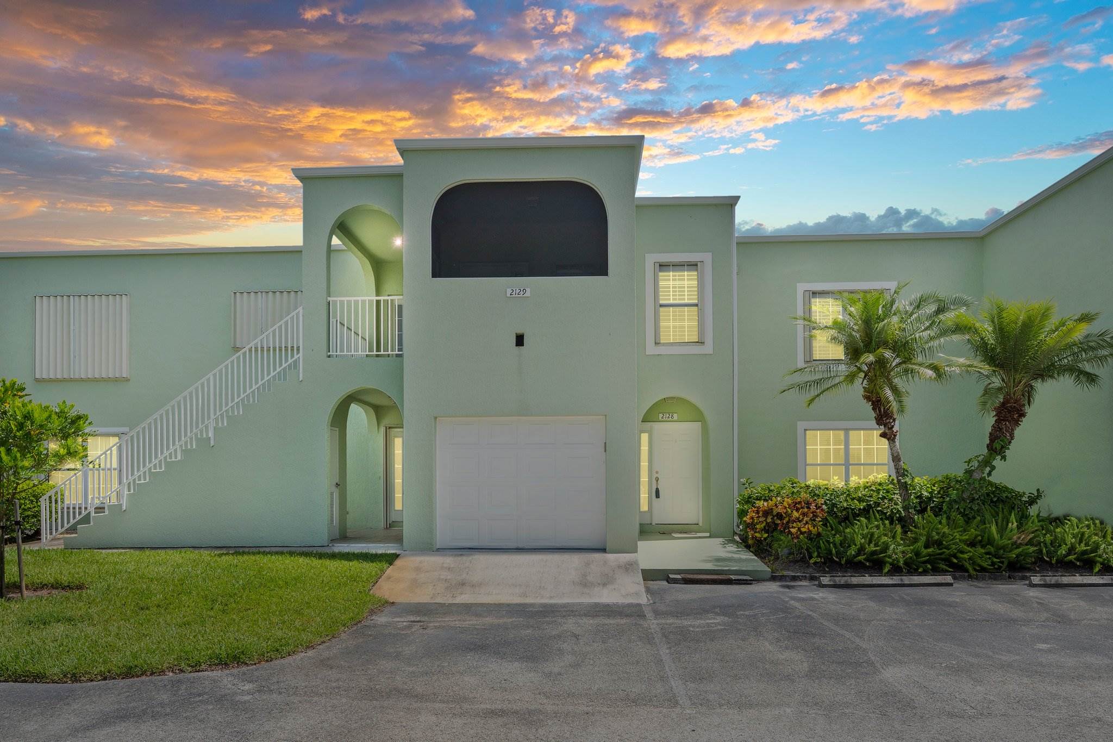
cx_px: 556
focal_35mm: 24
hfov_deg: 73.7
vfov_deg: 53.1
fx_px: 742
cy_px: 371
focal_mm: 24
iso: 100
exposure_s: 1/500
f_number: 9
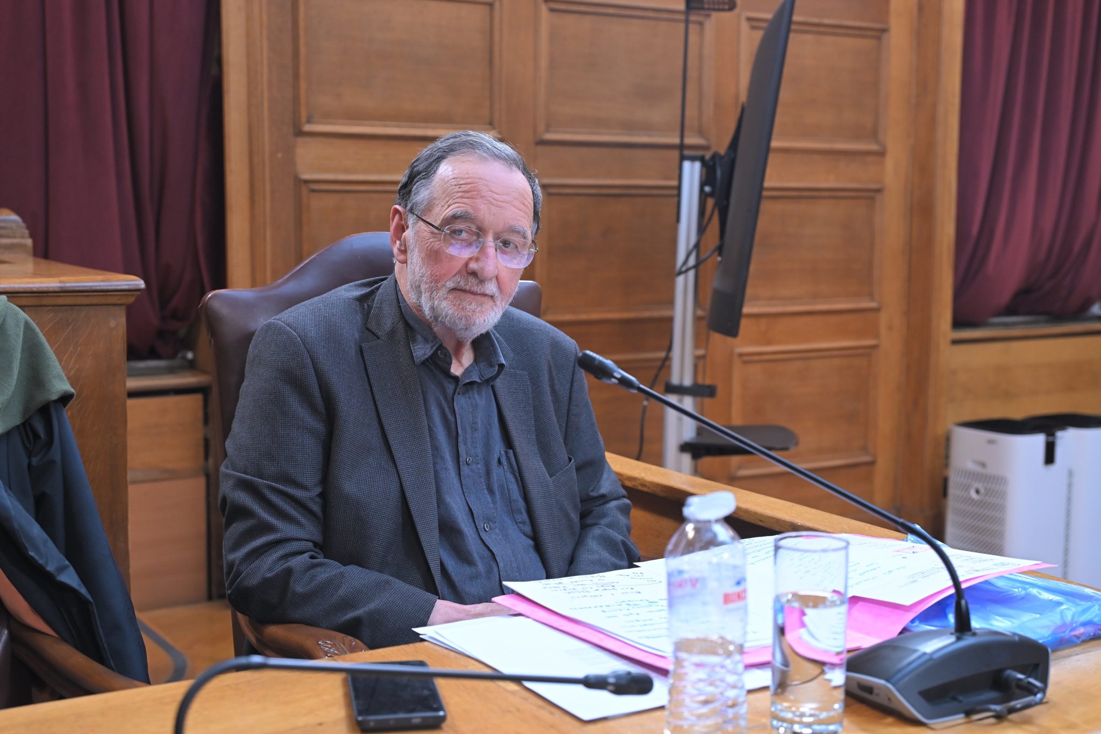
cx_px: 550
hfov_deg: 42.7
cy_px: 367
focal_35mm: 46
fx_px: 1407
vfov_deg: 29.2
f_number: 4.5
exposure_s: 1/200
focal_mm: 46
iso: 2000
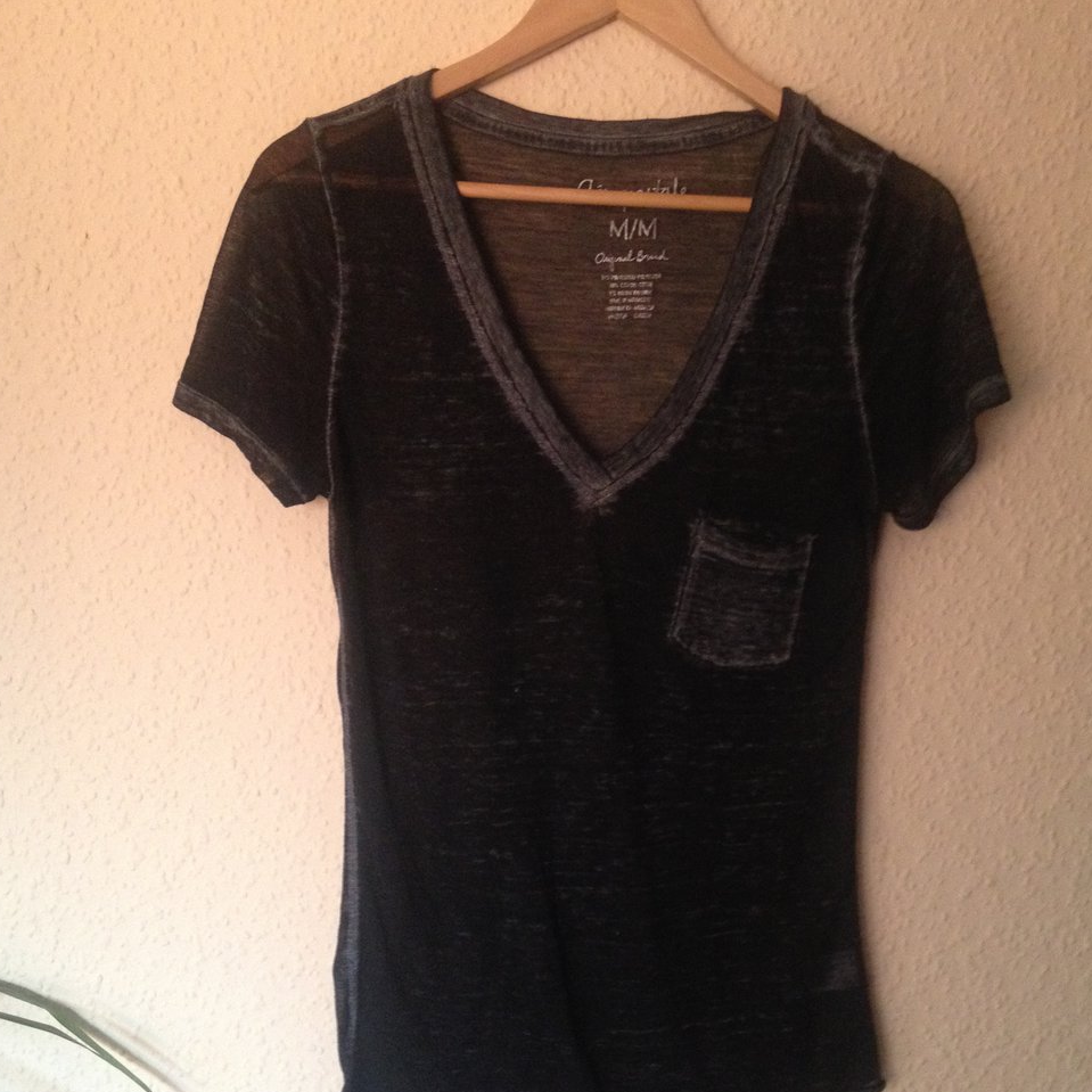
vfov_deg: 39.0
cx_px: 555
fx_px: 1535
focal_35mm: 43
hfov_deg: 39.2
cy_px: 647
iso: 320
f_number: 2.4
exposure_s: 1/17
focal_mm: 4.28
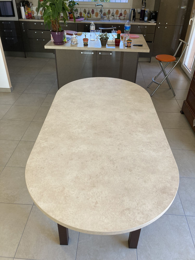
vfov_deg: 63.4
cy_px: 130
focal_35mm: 28
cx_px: 98
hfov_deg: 49.7
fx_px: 210
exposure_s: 1/100
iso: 64
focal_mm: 3.99
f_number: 1.8
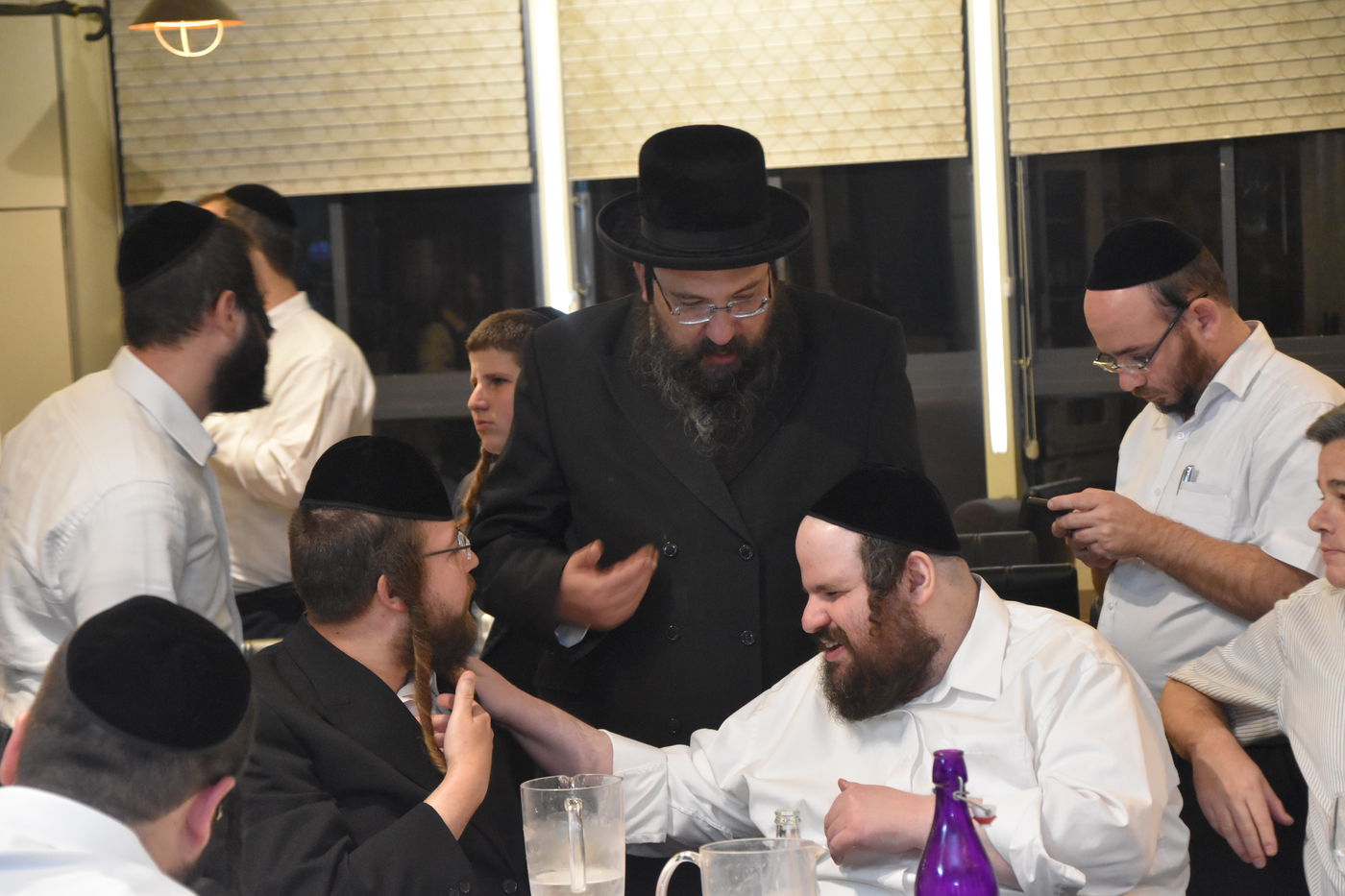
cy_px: 448
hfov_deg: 18.2
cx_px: 672
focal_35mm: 112
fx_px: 4202
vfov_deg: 12.2
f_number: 5.3
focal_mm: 75
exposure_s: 1/60
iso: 4500
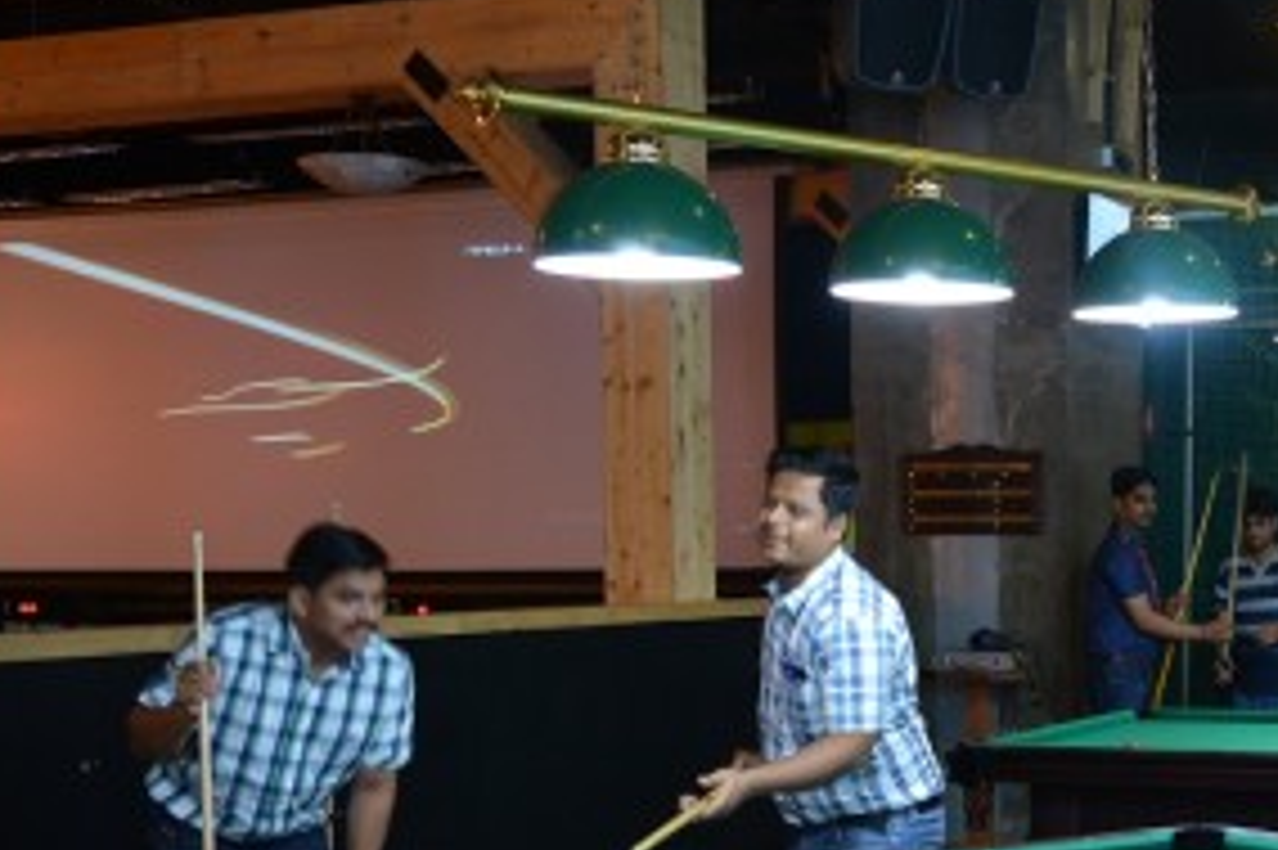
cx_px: 1156
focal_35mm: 57
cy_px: 688
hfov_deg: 33.2
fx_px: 2022
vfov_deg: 23.4
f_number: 3.5
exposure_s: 1/30
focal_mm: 18
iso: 800
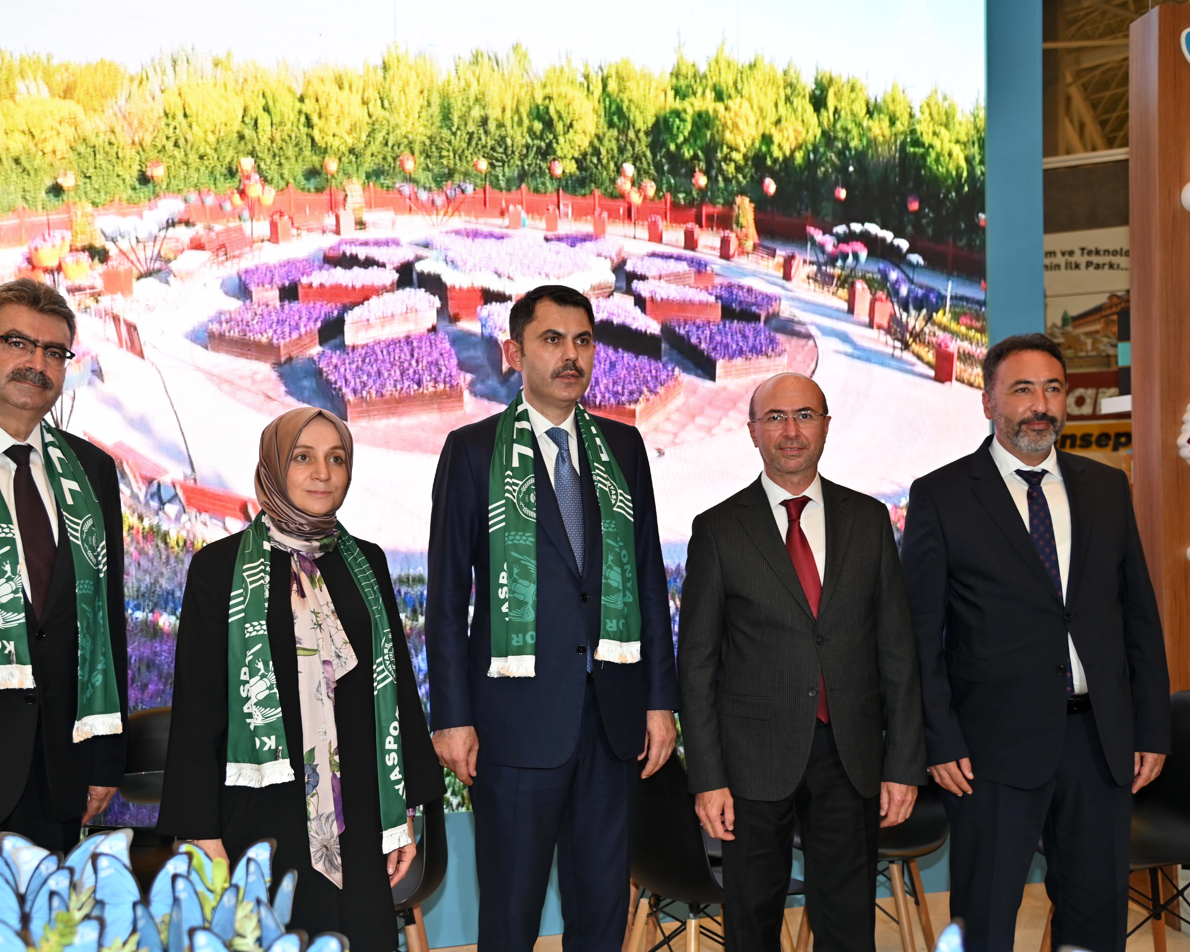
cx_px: 498
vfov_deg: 34.9
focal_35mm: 43
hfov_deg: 42.8
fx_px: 1514
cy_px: 476
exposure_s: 1/60
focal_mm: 38
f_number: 4
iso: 250
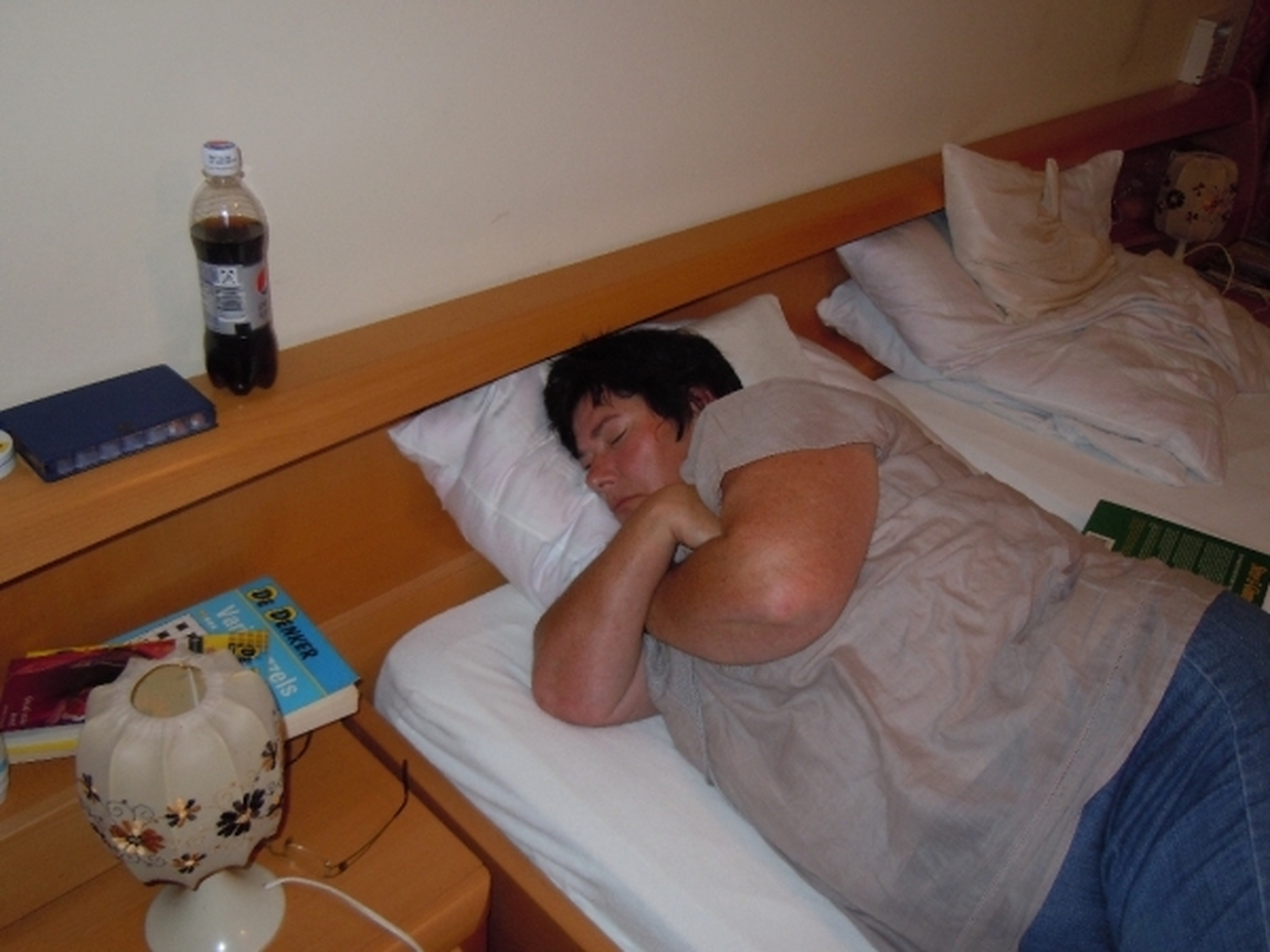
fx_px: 1101
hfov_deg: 60.0
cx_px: 635
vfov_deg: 46.8
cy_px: 476
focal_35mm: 30
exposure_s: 1/30
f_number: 3.5
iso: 200
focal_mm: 5.4
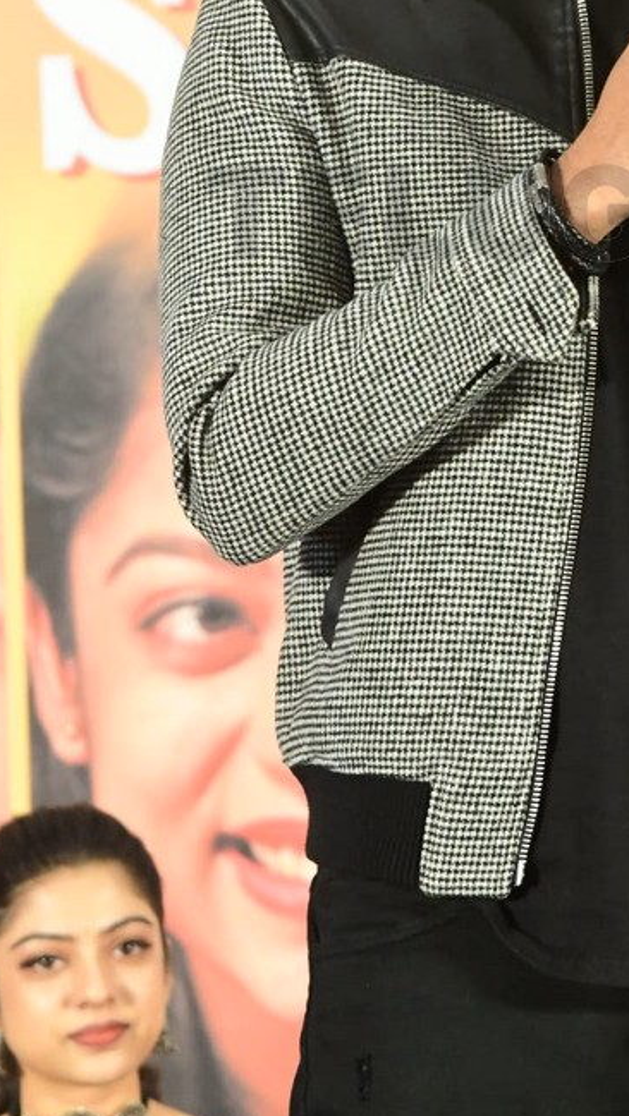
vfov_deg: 7.5
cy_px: 213
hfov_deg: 4.2
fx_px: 8503
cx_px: 595
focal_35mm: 287
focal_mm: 110
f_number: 6.3
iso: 4000
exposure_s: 1/125
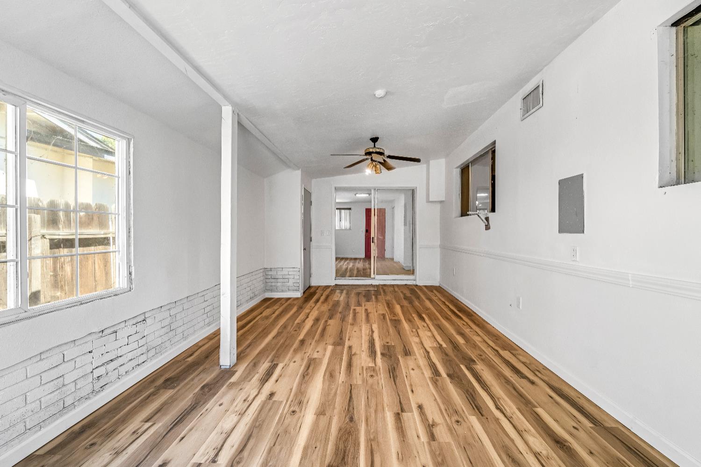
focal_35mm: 15
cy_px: 234
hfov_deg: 100.4
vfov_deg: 77.3
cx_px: 350
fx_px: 292
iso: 320
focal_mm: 10
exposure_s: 1/20
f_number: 8
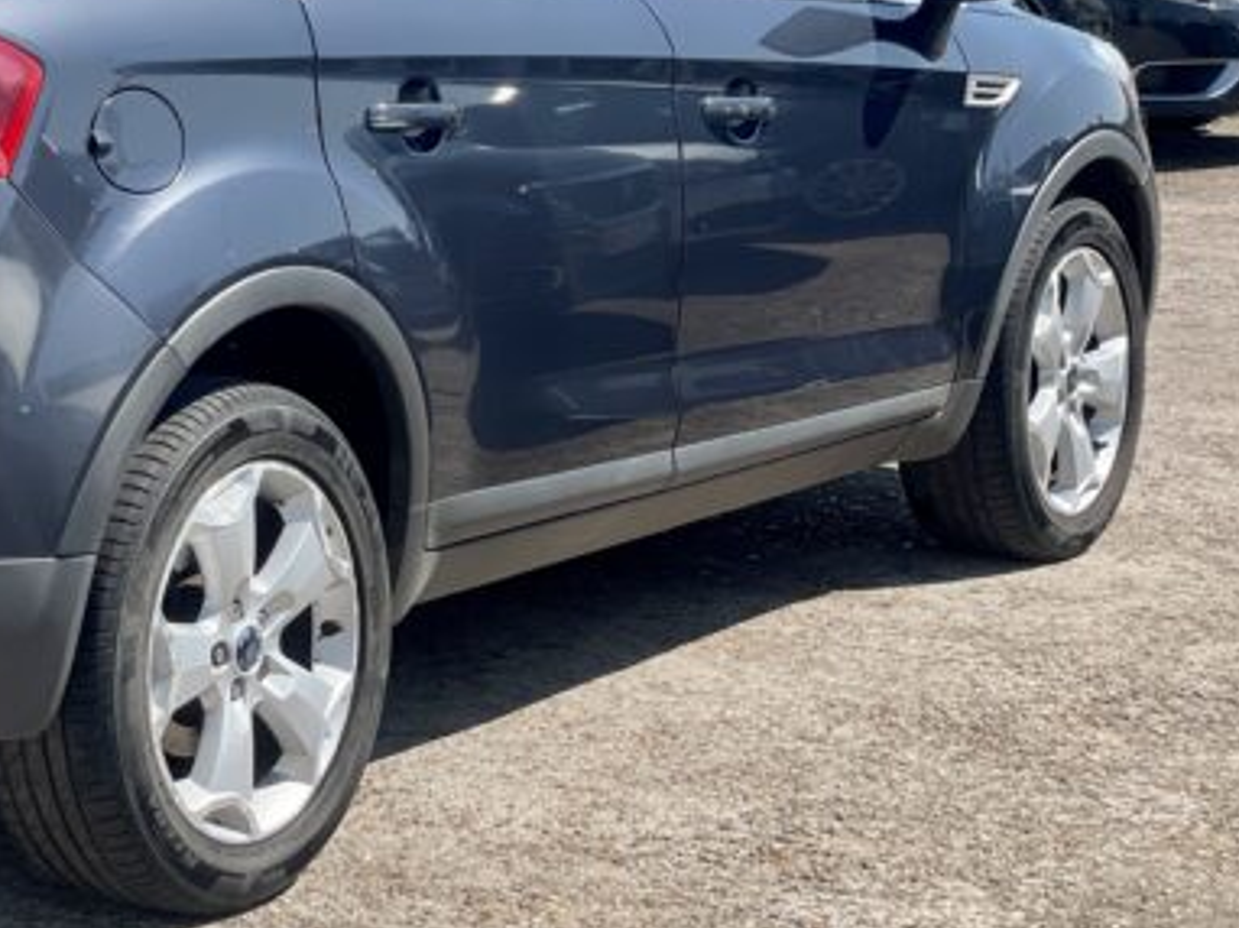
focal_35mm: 109
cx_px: 65
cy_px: 146
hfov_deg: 17.7
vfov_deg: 13.5
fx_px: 3899
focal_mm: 6
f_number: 2
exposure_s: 1/1546
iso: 32
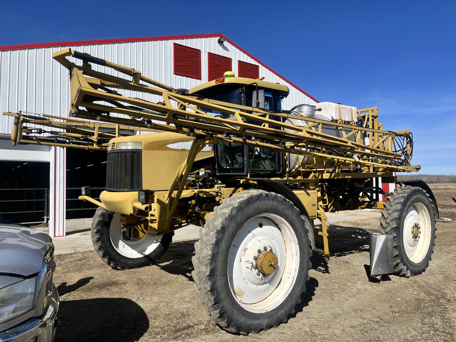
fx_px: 343
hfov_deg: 67.3
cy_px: 171
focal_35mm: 26
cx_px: 228
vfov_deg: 53.1
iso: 50
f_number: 1.6
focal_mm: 5.1
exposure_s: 1/4854
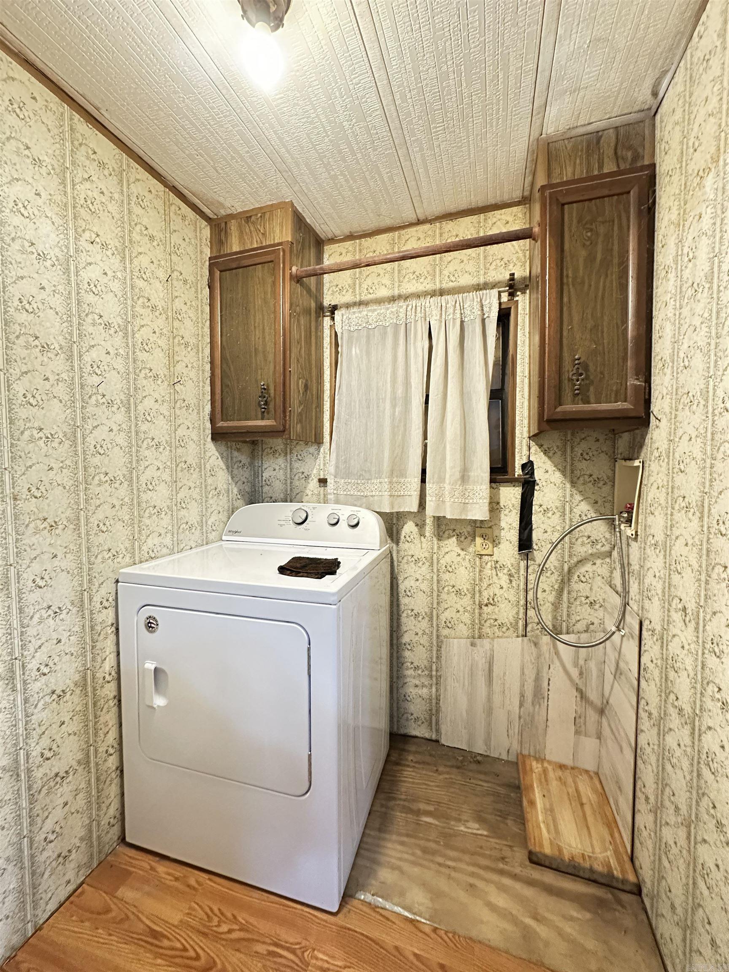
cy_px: 486
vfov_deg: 102.1
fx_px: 393
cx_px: 364
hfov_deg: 85.7
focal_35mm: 14
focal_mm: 2.22
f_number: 2.2
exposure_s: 1/60
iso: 800
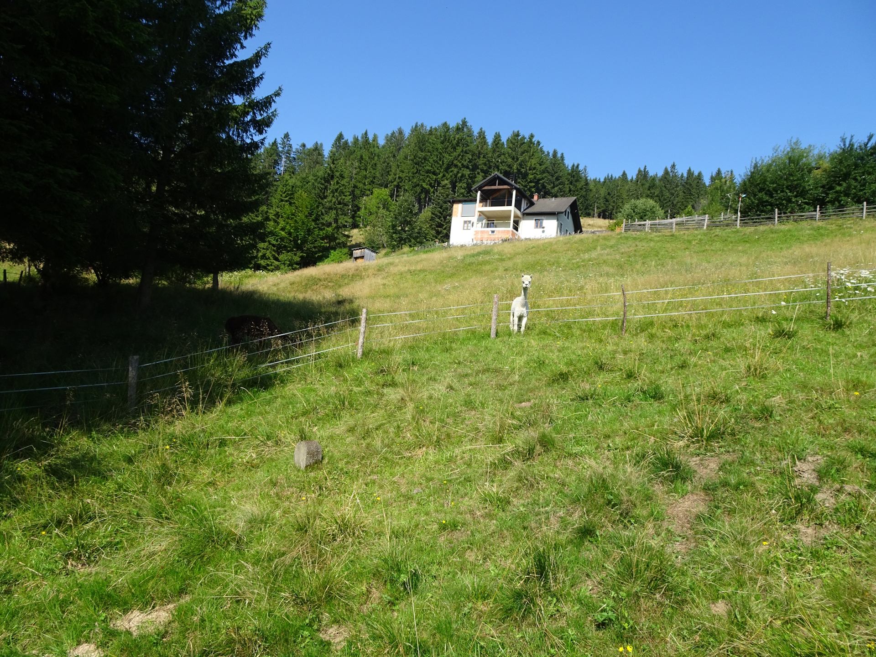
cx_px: 438
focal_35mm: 24
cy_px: 328
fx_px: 607
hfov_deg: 71.6
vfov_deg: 56.8
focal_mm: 4.1
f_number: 3.5
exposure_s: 1/640
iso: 80
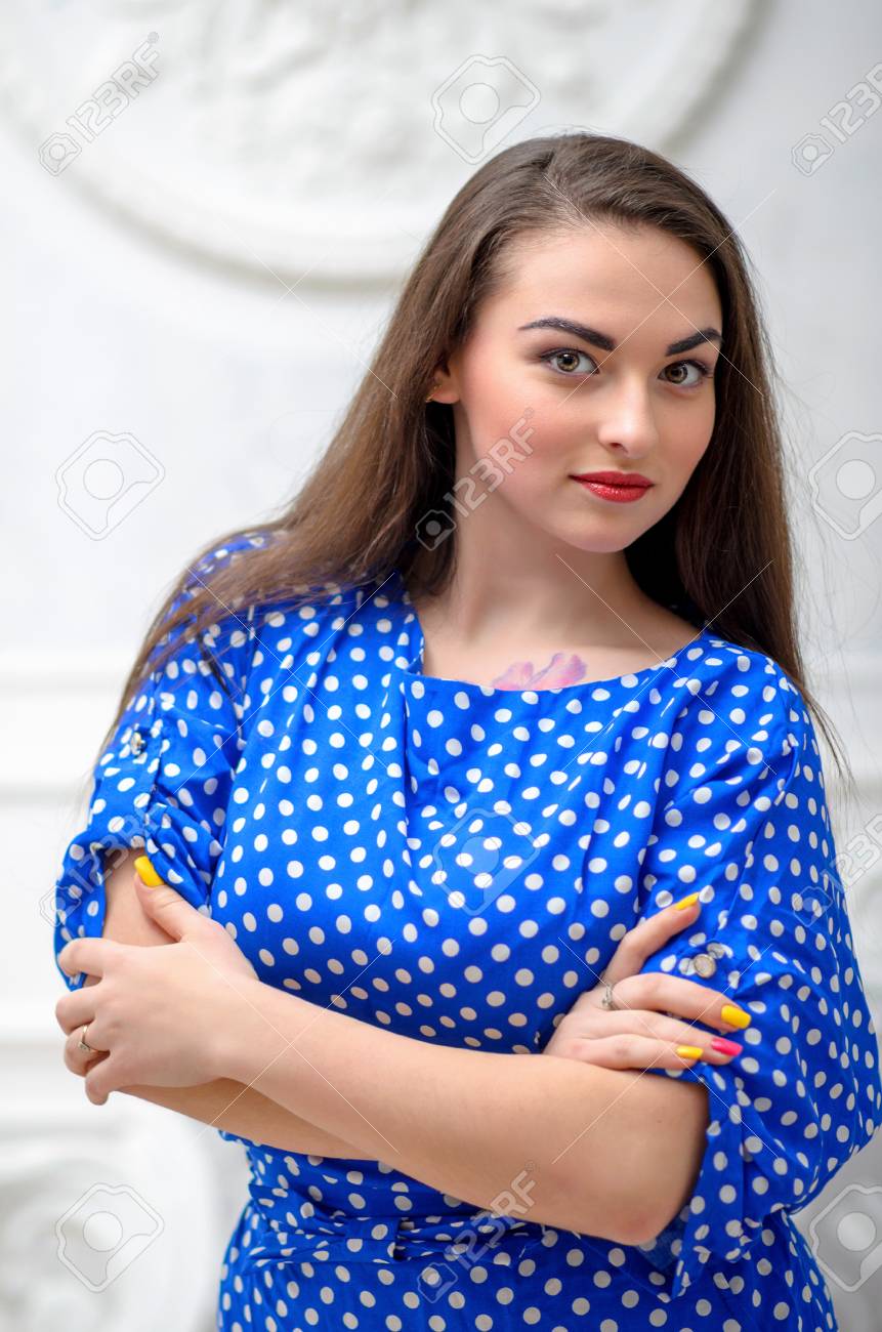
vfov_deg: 16.1
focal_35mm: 128
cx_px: 441
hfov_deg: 10.7
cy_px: 666
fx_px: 4707
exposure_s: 1/200
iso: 100
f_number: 2
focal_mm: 85
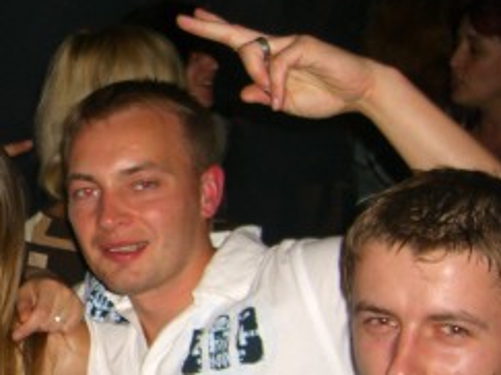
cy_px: 225
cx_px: -76
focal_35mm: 94
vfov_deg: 15.7
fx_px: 1360
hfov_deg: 19.8
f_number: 2.8
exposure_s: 1/60
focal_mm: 7.9
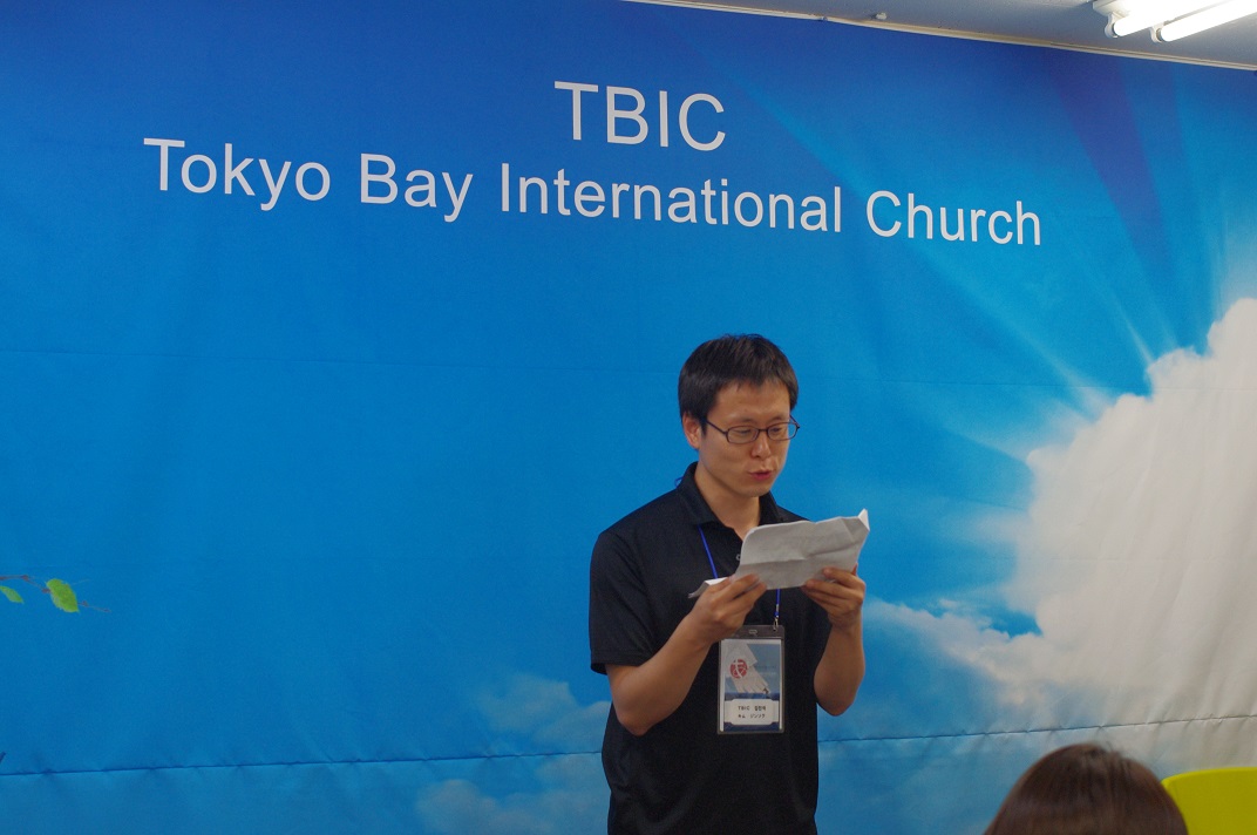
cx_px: 628
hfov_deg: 38.2
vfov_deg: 25.9
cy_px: 418
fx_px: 1813
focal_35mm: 52
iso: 800
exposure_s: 1/80
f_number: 5
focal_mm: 35
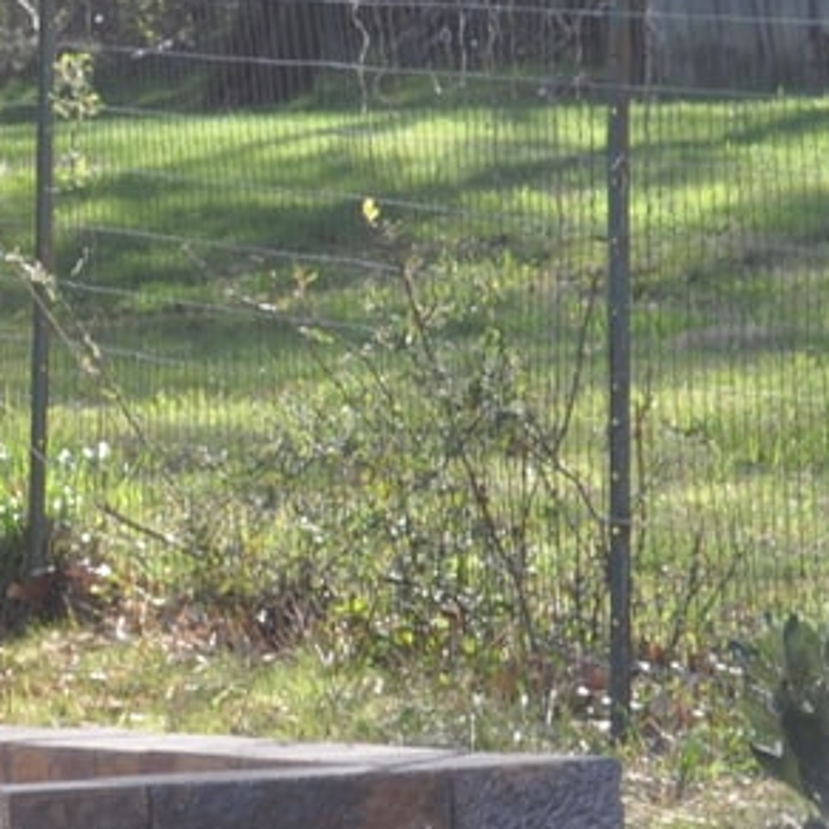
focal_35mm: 361
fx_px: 9786
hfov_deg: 4.8
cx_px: -312
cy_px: 769
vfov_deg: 4.8
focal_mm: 55
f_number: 7.1
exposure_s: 1/200
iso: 200
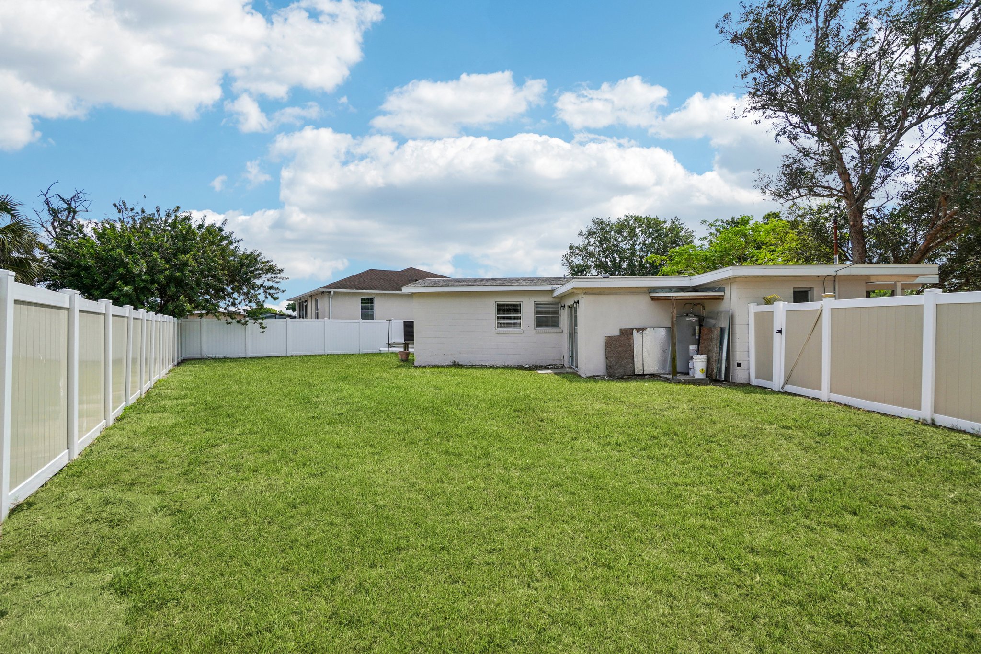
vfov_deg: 77.3
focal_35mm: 15
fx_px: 409
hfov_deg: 100.4
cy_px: 327
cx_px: 490
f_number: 6.7
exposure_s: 1/500
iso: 100
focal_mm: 10
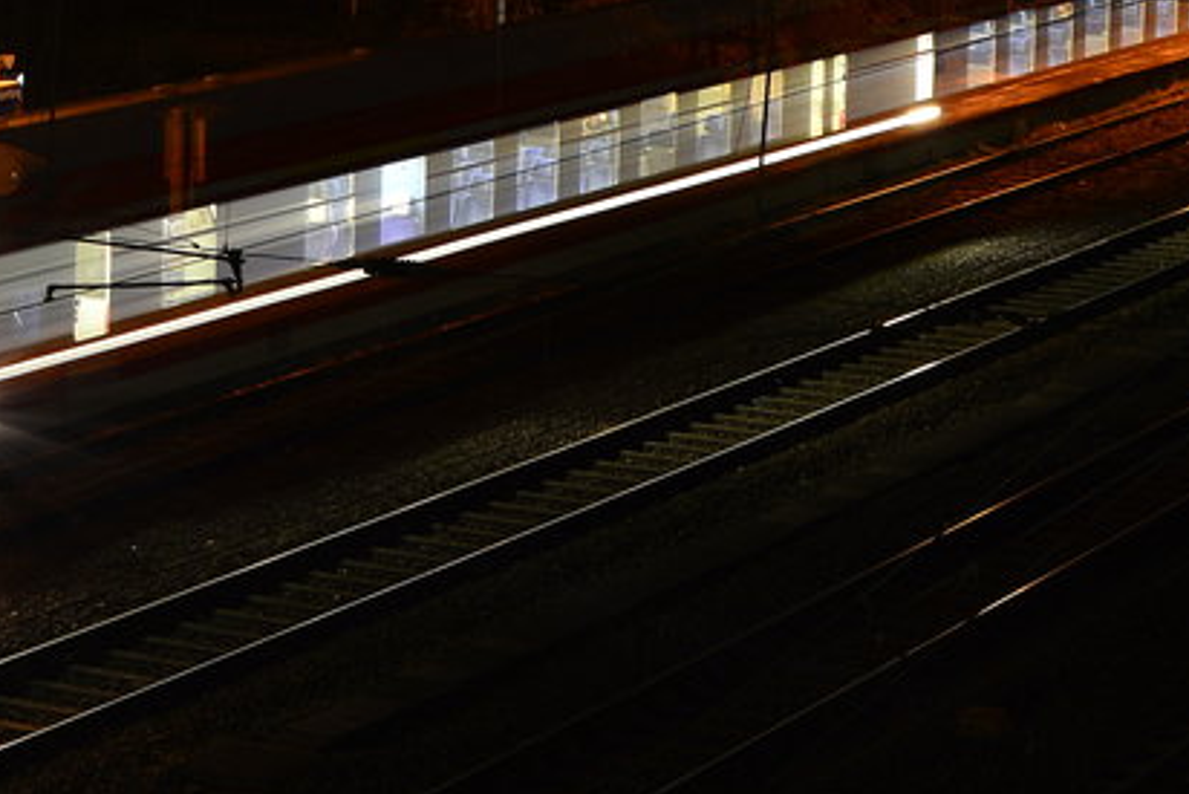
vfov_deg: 10.2
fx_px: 4328
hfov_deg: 15.5
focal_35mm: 131
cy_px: -286
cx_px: 193
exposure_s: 30
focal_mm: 30
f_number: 9
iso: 100
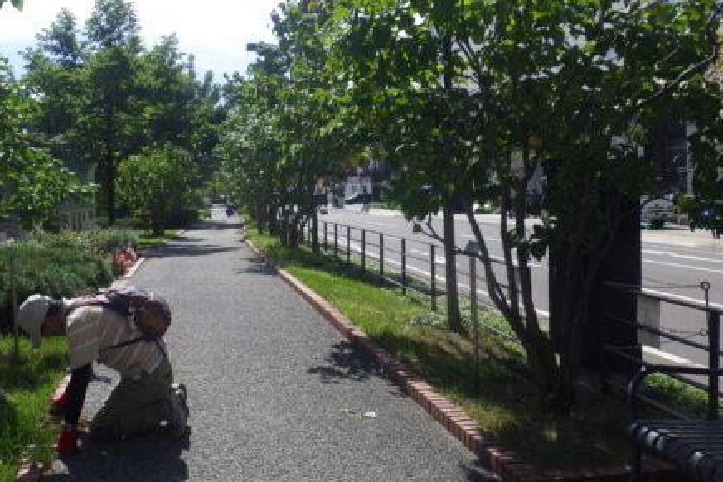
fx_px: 763
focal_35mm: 38
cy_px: 228
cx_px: 266
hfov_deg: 50.1
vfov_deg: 35.1
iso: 125
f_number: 4.2
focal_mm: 5
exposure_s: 1/800
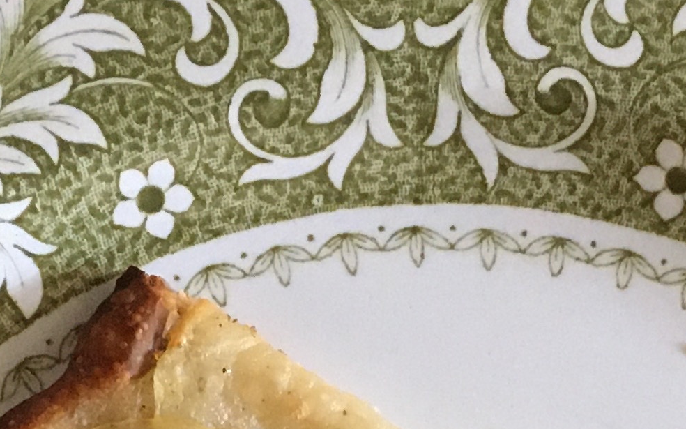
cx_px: 440
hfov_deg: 16.5
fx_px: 2356
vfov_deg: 9.6
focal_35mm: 126
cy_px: 919
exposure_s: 1/30
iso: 200
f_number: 2.2
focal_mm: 4.15
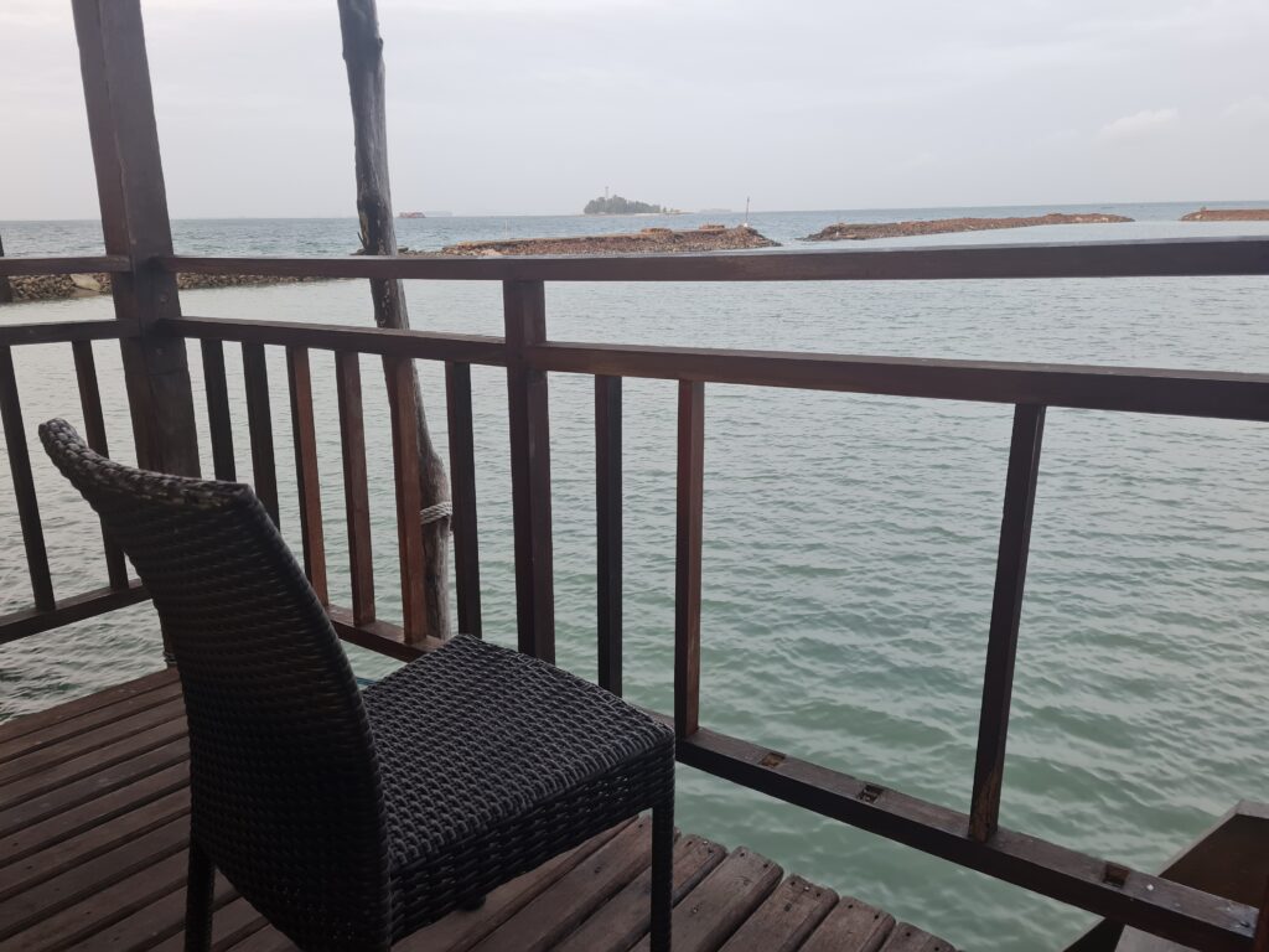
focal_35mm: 26
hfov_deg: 67.3
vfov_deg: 53.1
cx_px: 634
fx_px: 953
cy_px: 476
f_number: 1.8
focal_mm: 5.4
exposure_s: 1/100
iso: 125
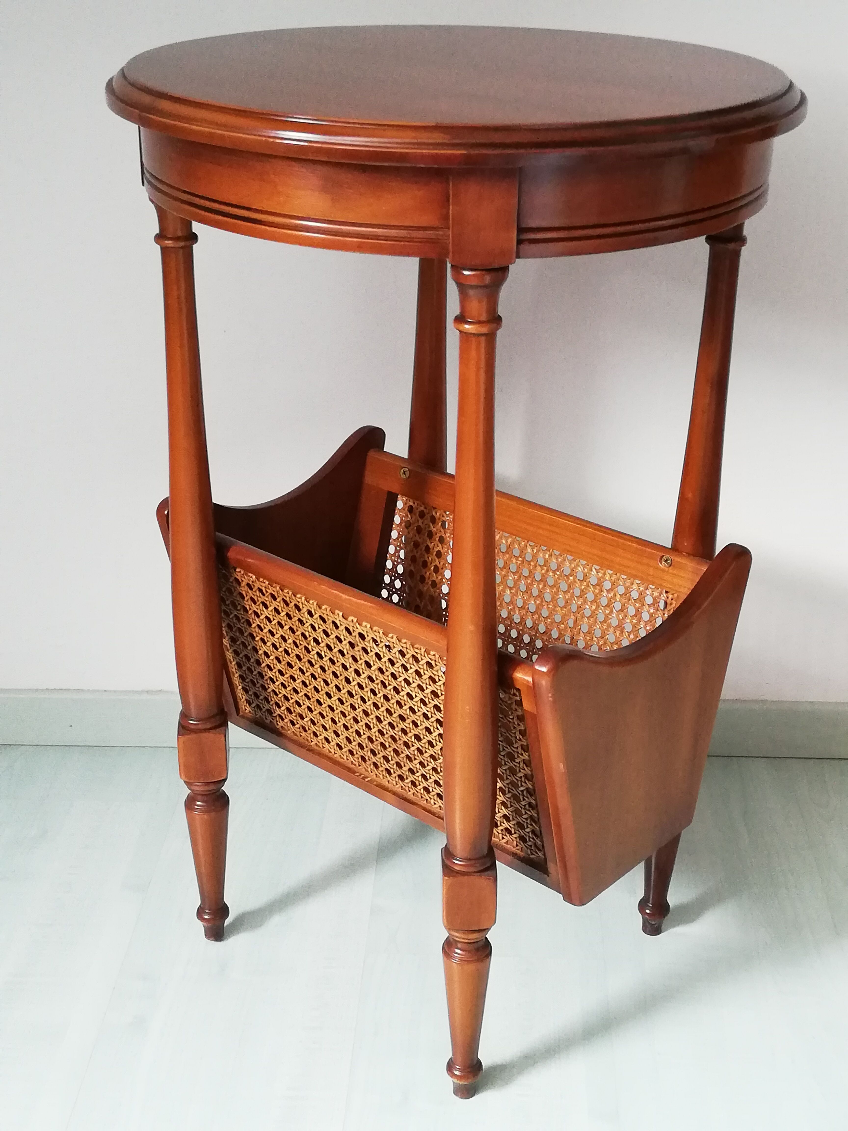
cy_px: 566
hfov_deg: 30.3
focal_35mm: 48
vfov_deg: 39.7
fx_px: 1568
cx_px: 424
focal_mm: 3.81
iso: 320
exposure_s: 1/33.3
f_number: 2.2
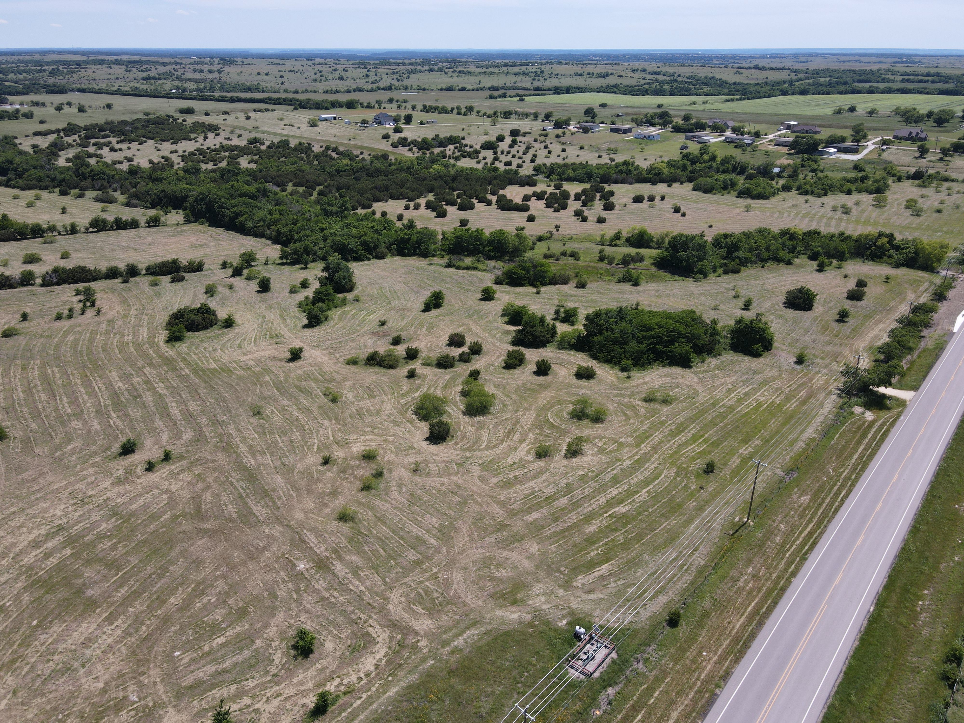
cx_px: 482
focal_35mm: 24
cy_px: 362
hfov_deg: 71.6
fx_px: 668
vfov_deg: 56.8
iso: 110
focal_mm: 4.5
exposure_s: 1/640
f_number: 2.8
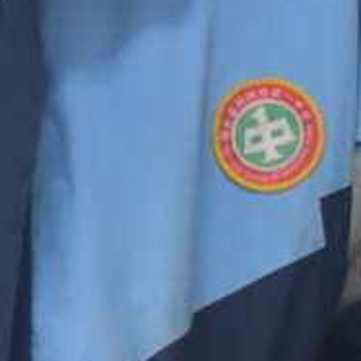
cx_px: 60
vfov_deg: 4.6
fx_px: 4512
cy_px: 33
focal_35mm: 382
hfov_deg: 4.6
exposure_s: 1/60
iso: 2000
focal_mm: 29
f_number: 4
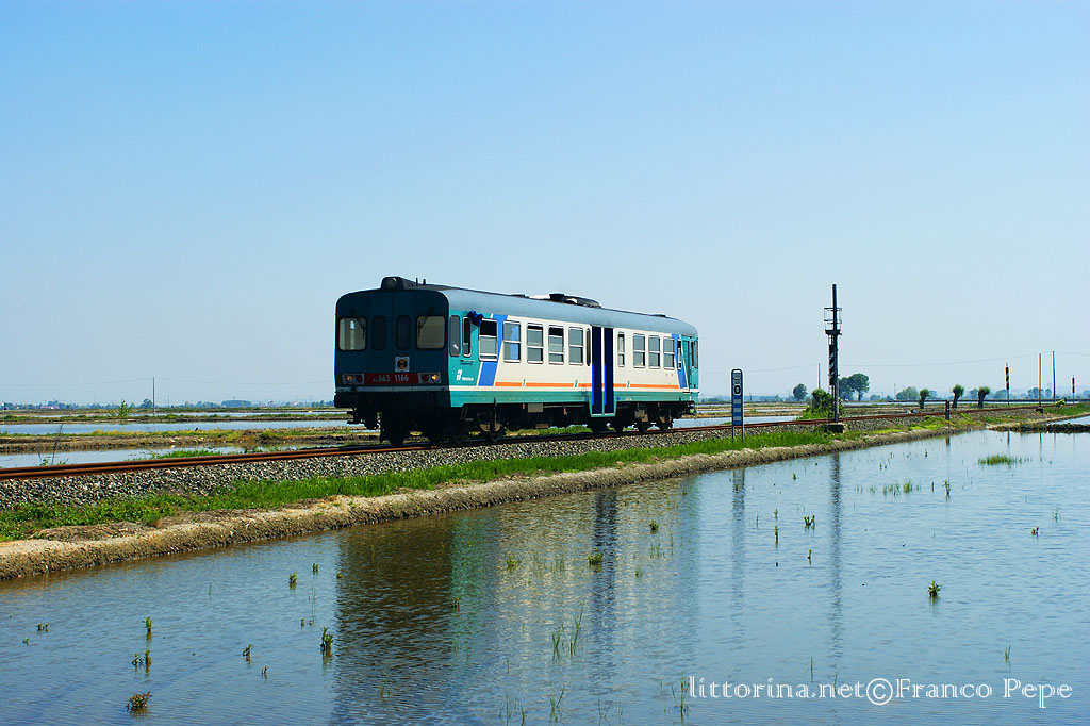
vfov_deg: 20.1
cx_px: 545
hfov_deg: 29.9
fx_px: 2043
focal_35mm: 68
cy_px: 363
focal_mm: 45
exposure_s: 1/640
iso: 200
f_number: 8
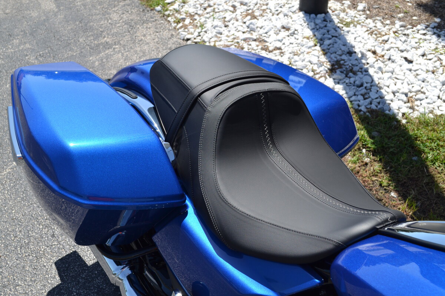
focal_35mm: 42
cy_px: 148
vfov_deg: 31.9
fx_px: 519
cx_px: 222
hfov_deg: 46.4
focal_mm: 28
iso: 100
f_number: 8
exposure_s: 1/250
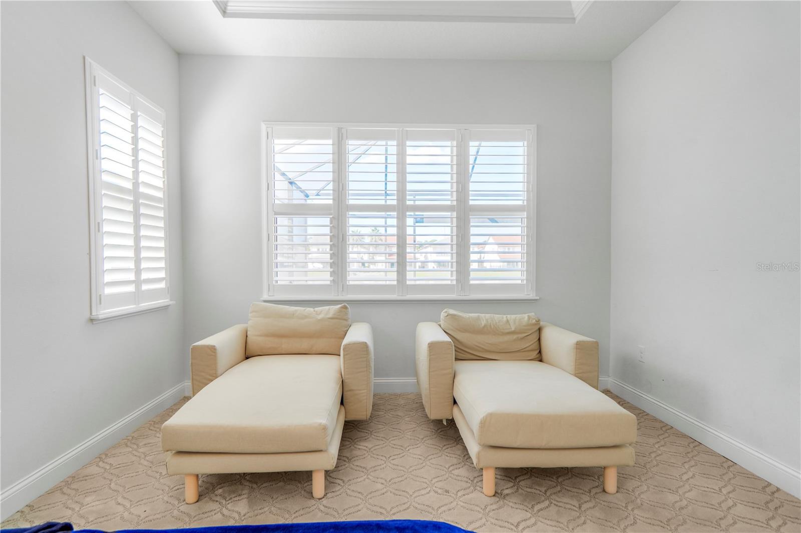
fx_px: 400
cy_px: 266
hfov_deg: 90.0
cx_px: 400
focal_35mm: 18
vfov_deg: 67.3
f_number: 3.2
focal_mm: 12
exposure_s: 1/80
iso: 100
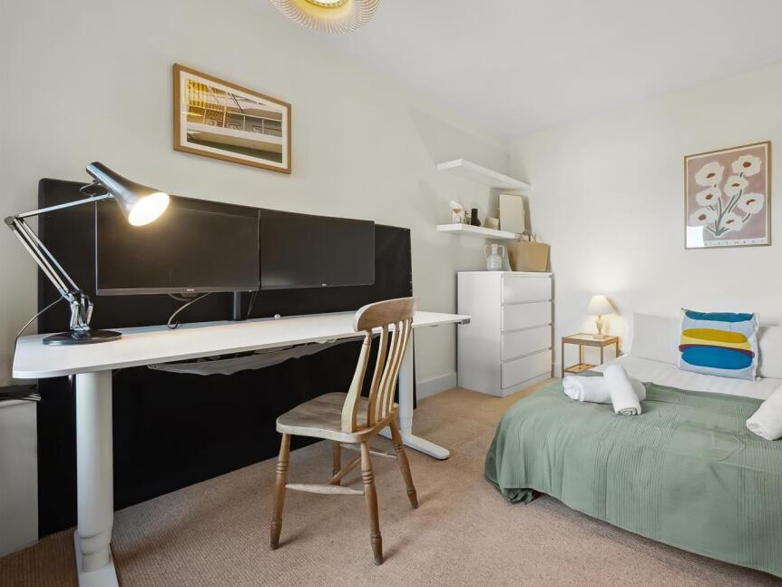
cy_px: 281
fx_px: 362
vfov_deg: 78.1
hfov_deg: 93.4
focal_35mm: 16
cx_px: 464
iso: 640
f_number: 8
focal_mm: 14
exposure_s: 1/20
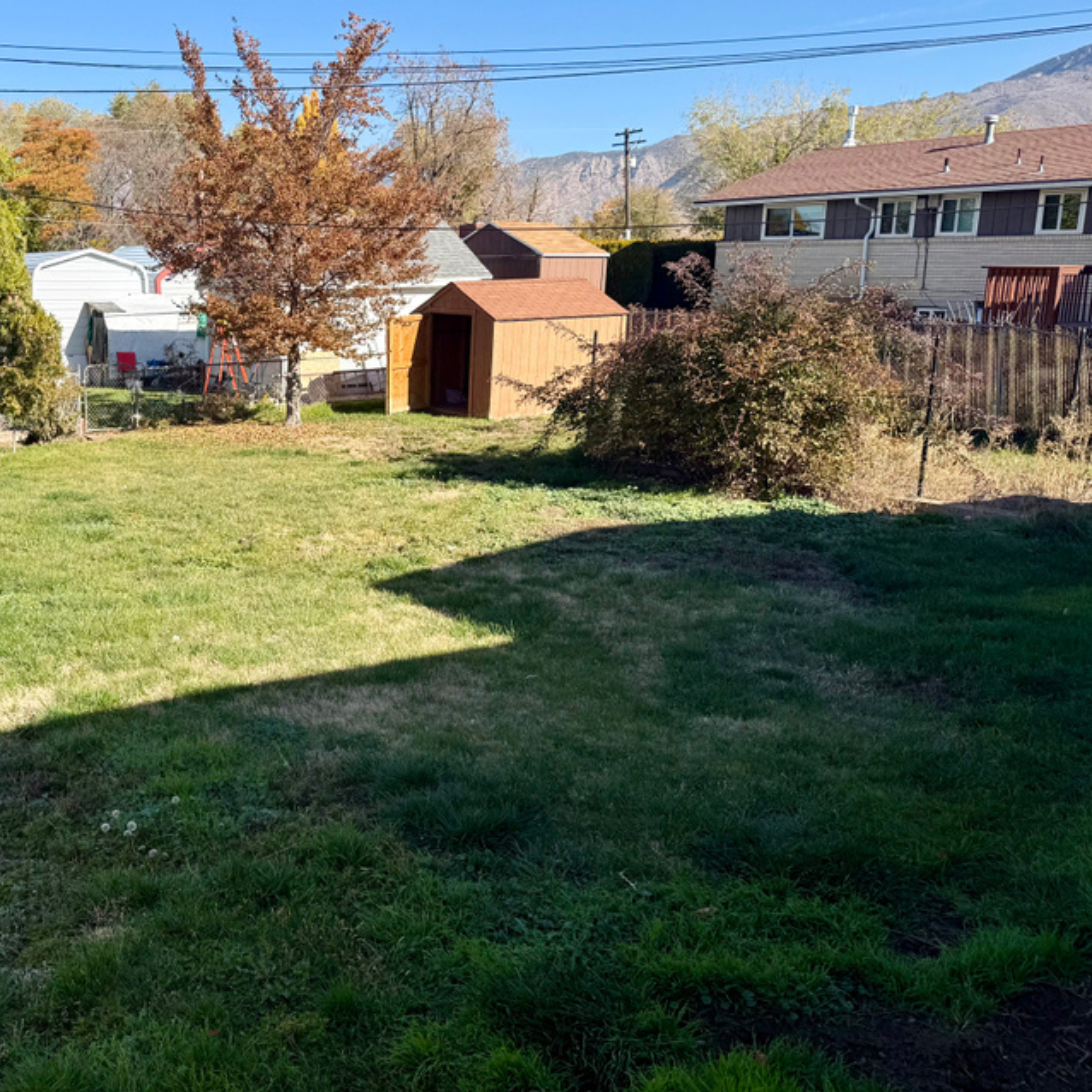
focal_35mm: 34
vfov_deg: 48.4
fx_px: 1213
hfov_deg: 46.0
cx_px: 220
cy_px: 526
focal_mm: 6.76
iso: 80
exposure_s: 1/3584
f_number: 1.78
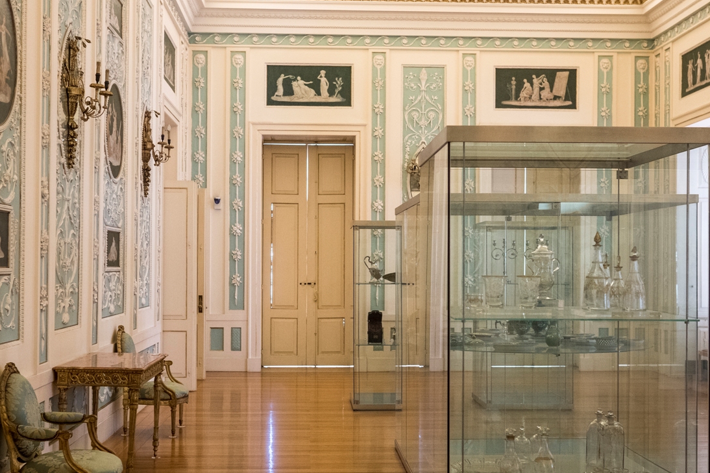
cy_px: 260
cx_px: 348
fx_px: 946
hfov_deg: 41.1
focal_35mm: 48
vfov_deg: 28.1
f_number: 2.8
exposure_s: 1/160
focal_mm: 23
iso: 1600
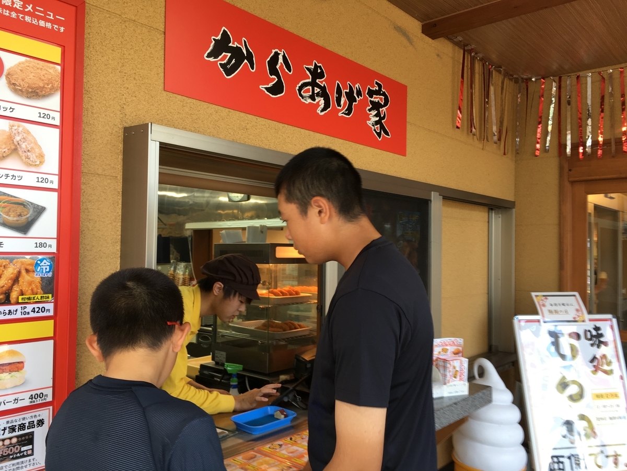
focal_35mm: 29
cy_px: 236
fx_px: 525
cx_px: 314
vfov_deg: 48.2
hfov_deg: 61.7
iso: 25
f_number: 2.2
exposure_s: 1/40
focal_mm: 4.15
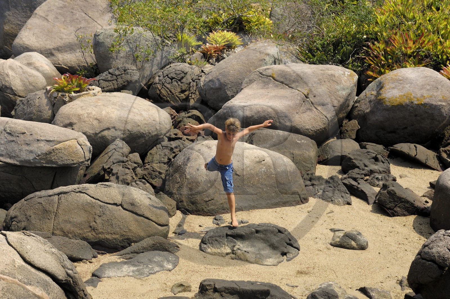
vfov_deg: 26.4
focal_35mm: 51
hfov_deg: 38.9
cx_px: 225
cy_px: 150
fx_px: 637
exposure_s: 1/250
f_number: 7.6
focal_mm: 34
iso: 100
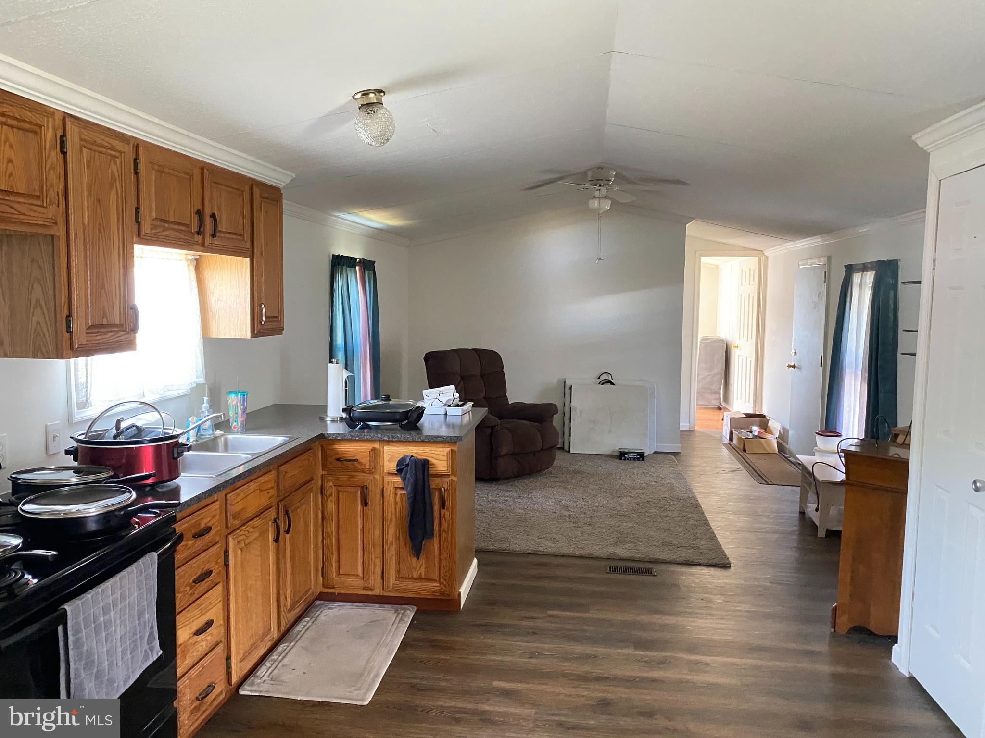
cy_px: 369
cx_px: 492
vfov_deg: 53.1
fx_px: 740
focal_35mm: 26
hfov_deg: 67.3
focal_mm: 4.25
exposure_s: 1/30
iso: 800
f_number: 1.8
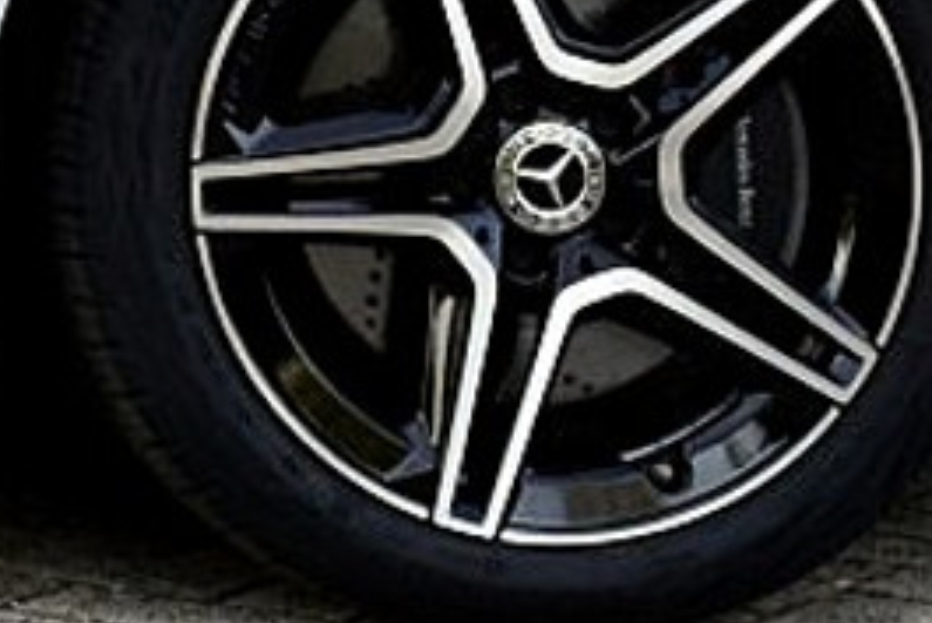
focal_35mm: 250
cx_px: -1516
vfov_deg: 5.4
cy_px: -718
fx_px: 6466
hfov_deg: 7.5
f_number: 9
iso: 400
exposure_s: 1/100
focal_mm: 23
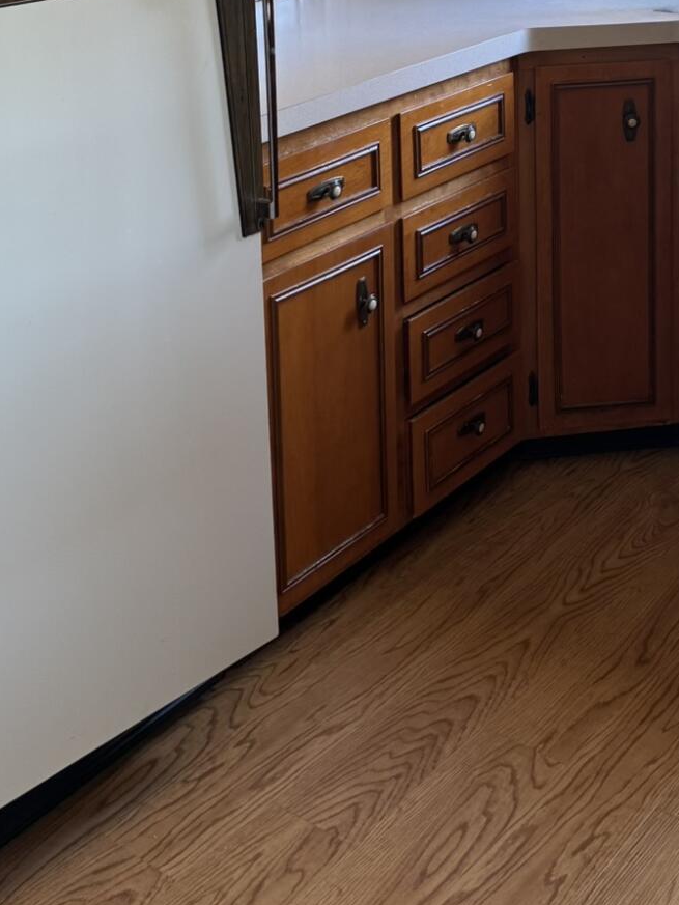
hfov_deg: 26.2
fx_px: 1438
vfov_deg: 32.1
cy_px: -5
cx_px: 510
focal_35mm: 55
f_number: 1.78
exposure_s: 1/121
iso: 200
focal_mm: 6.76
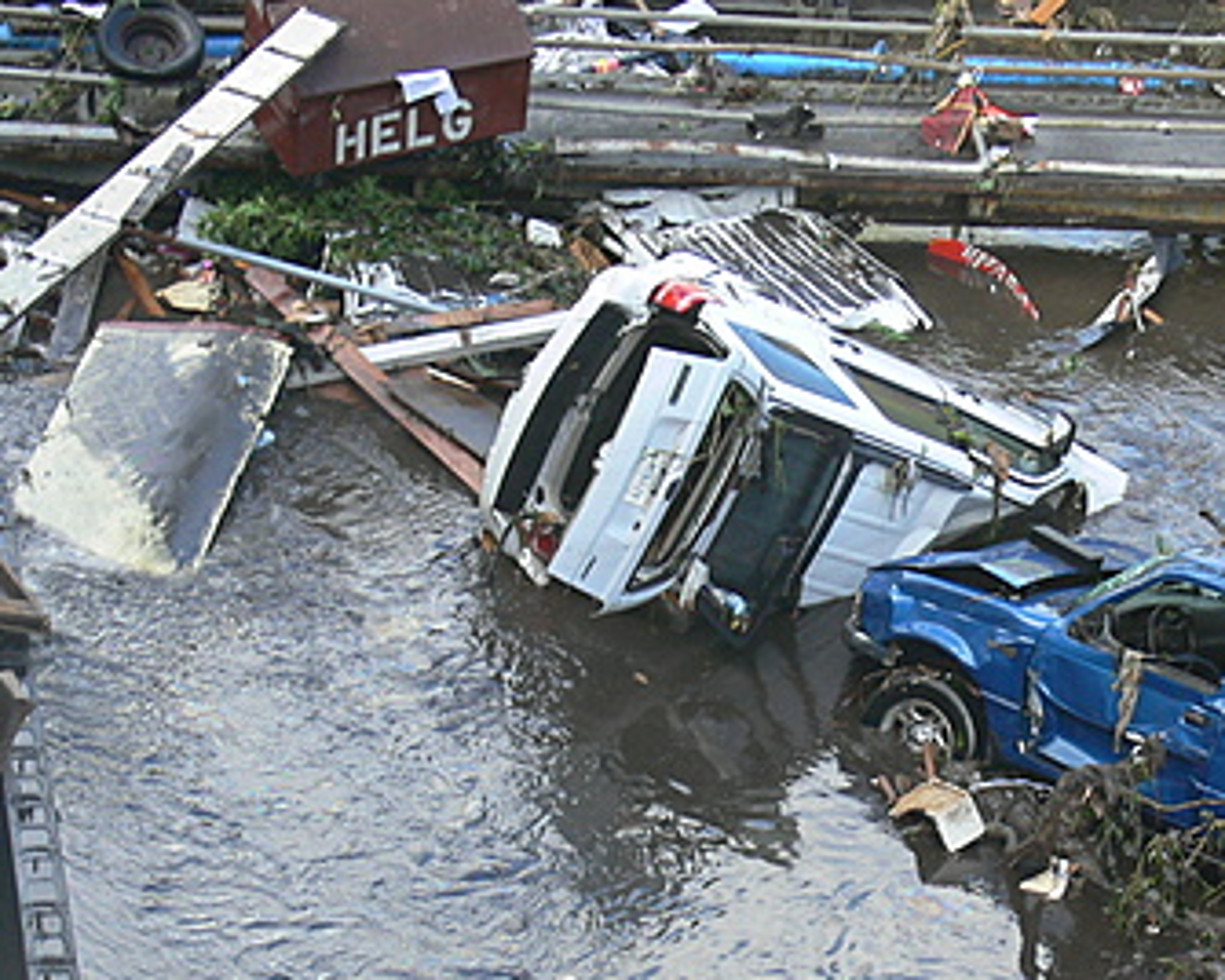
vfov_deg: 14.2
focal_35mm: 108
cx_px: 987
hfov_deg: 17.6
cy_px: 728
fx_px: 3916
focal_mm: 11
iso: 80
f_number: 4
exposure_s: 1/60
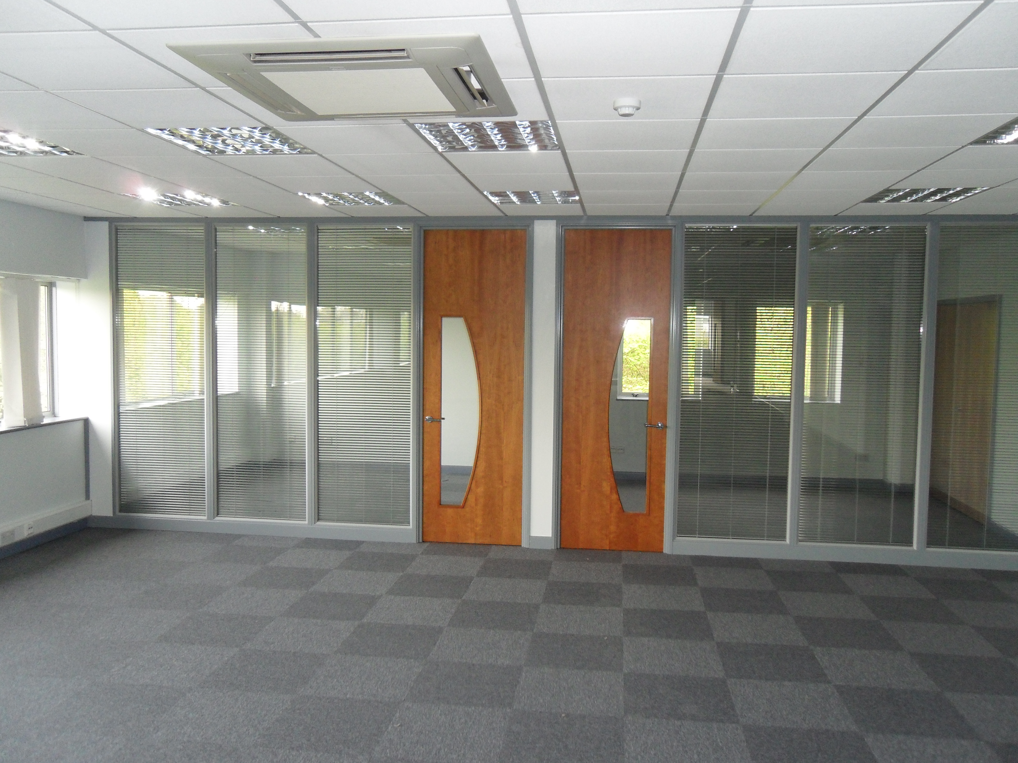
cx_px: 509
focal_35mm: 28
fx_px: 823
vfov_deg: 49.7
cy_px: 382
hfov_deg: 63.4
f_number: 3.4
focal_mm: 5
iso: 240
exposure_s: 1/45
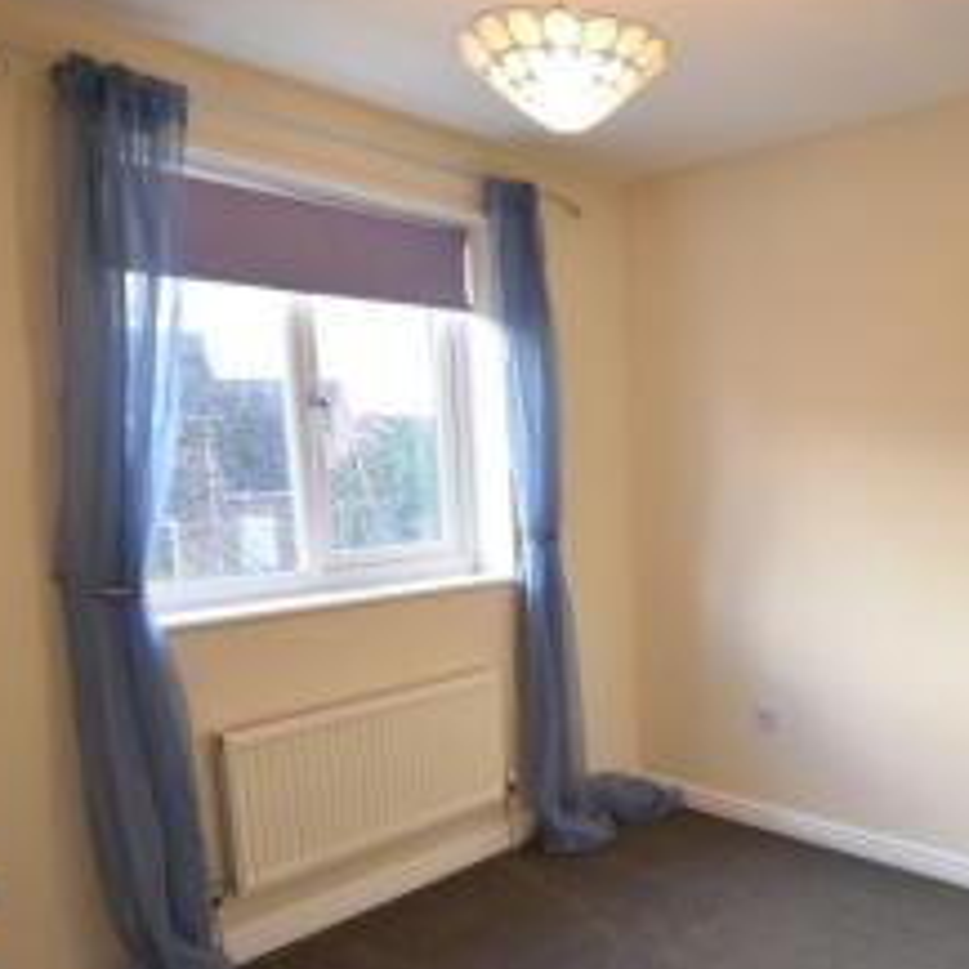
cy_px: 605
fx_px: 887
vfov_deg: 56.6
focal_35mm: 28
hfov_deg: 54.9
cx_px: 714
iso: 160
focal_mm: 10
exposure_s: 1/20
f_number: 4
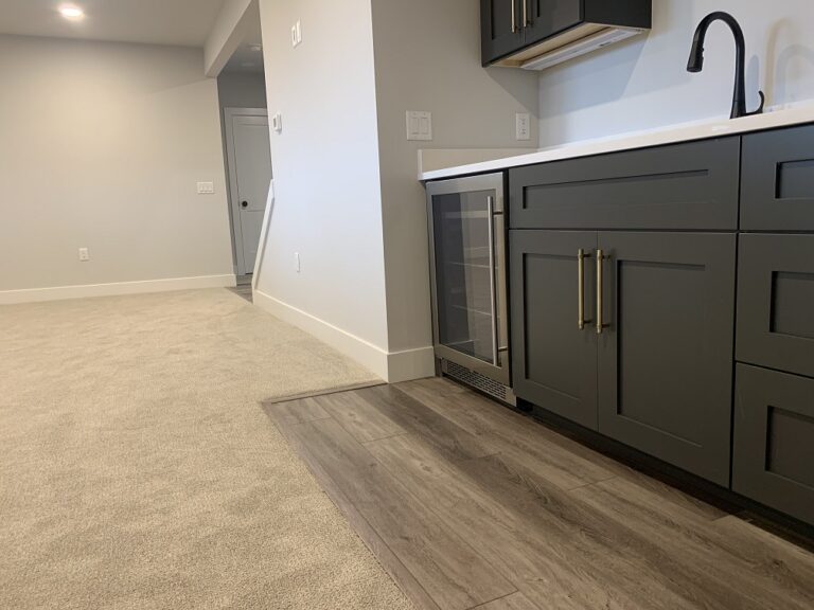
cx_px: 407
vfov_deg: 53.1
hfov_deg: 67.3
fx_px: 611
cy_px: 305
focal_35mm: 26
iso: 160
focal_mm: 4.25
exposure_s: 1/60
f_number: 1.8
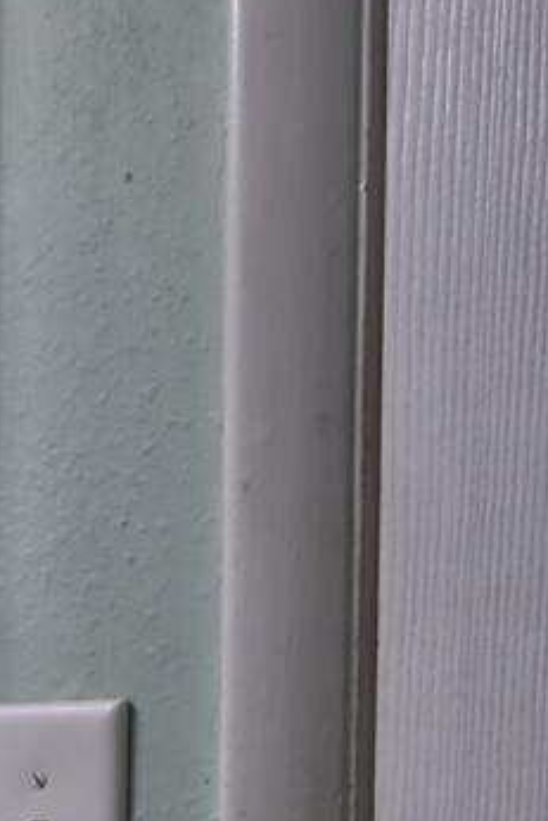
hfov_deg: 12.8
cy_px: 1284
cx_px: -161
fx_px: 2372
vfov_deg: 17.4
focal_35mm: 104
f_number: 13
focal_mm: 12
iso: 800
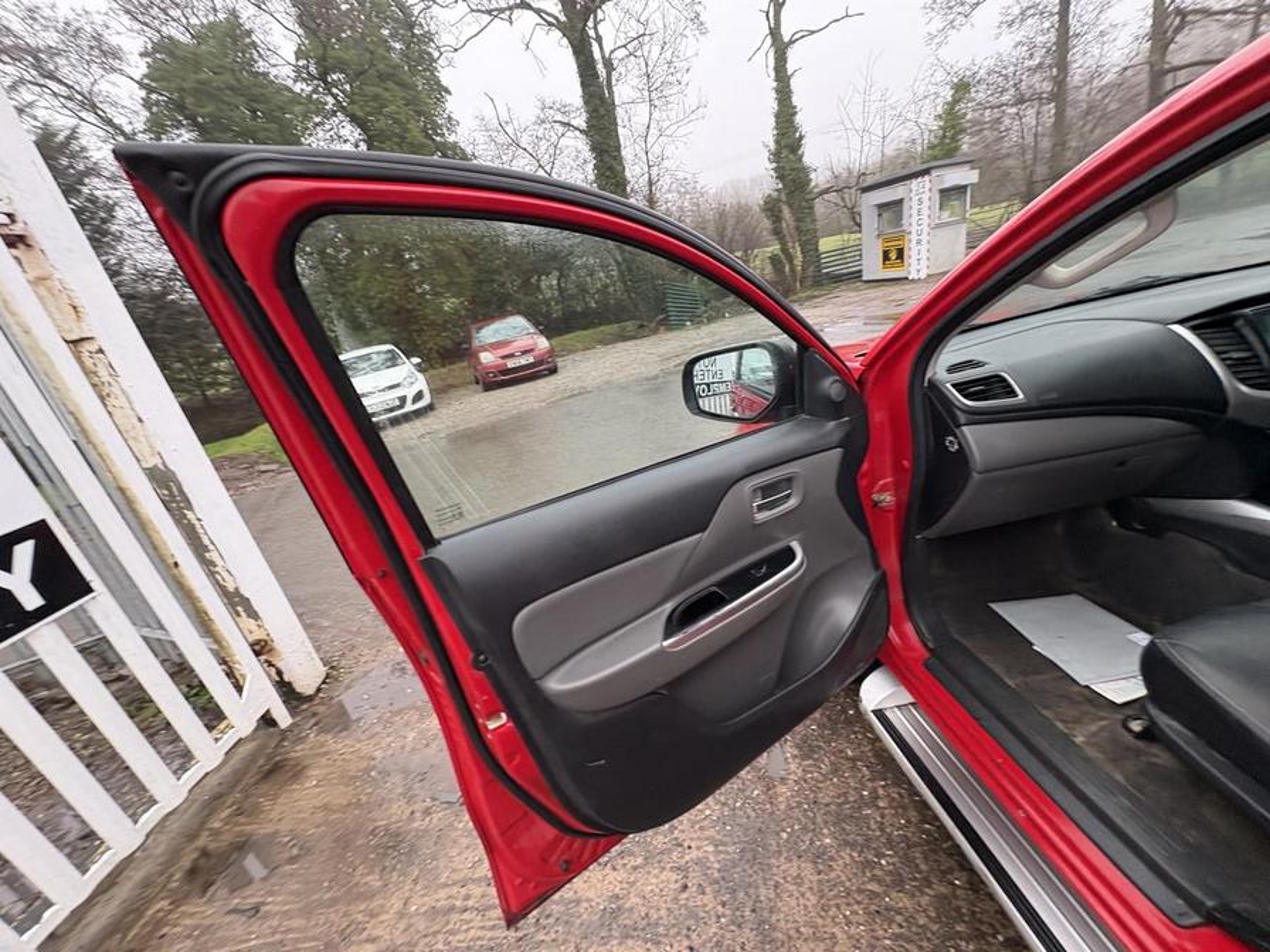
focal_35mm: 14
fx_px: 514
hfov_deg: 102.1
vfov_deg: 85.7
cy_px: 476
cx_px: 635
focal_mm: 2.22
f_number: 2.2
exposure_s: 1/99
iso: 200
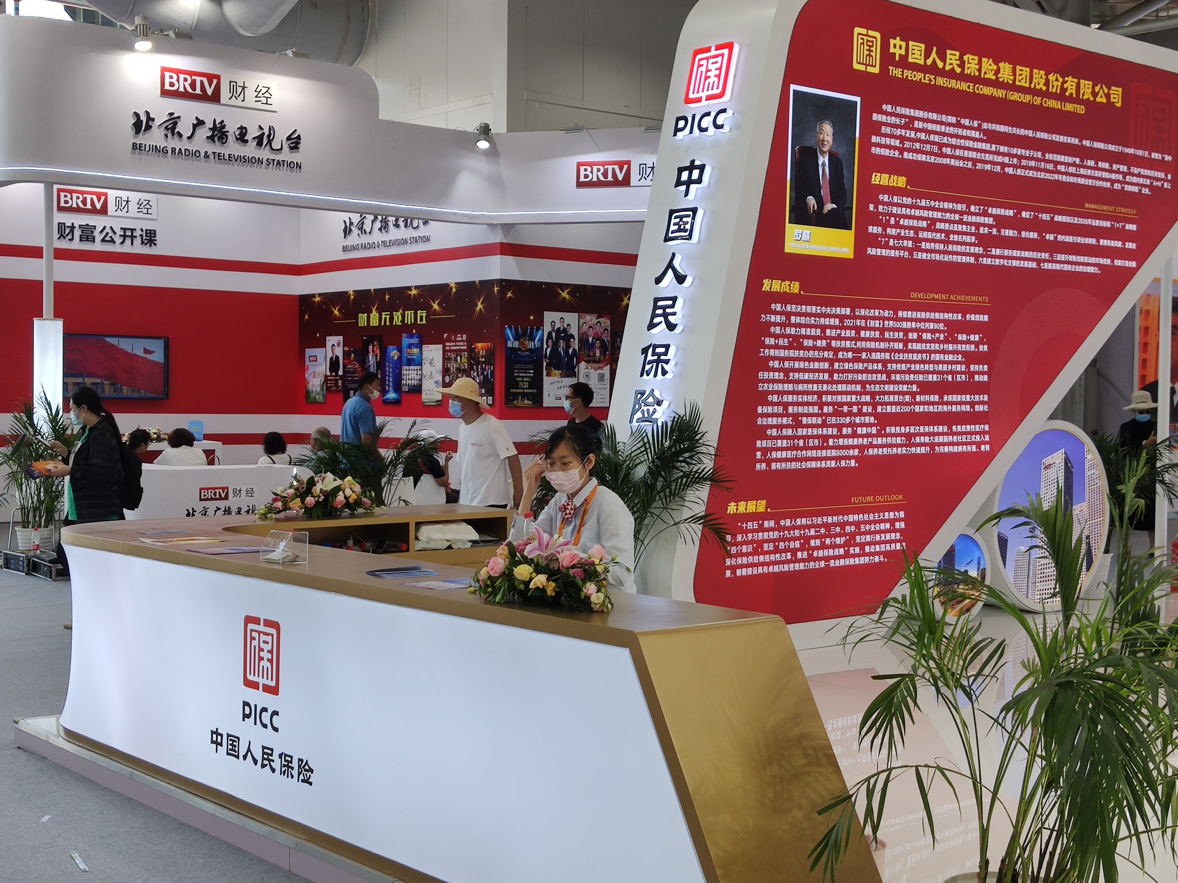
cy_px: 442
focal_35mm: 45
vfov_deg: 32.2
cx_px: 589
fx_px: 1531
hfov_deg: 42.1
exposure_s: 1/174
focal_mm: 4.75
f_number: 1.75
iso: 112
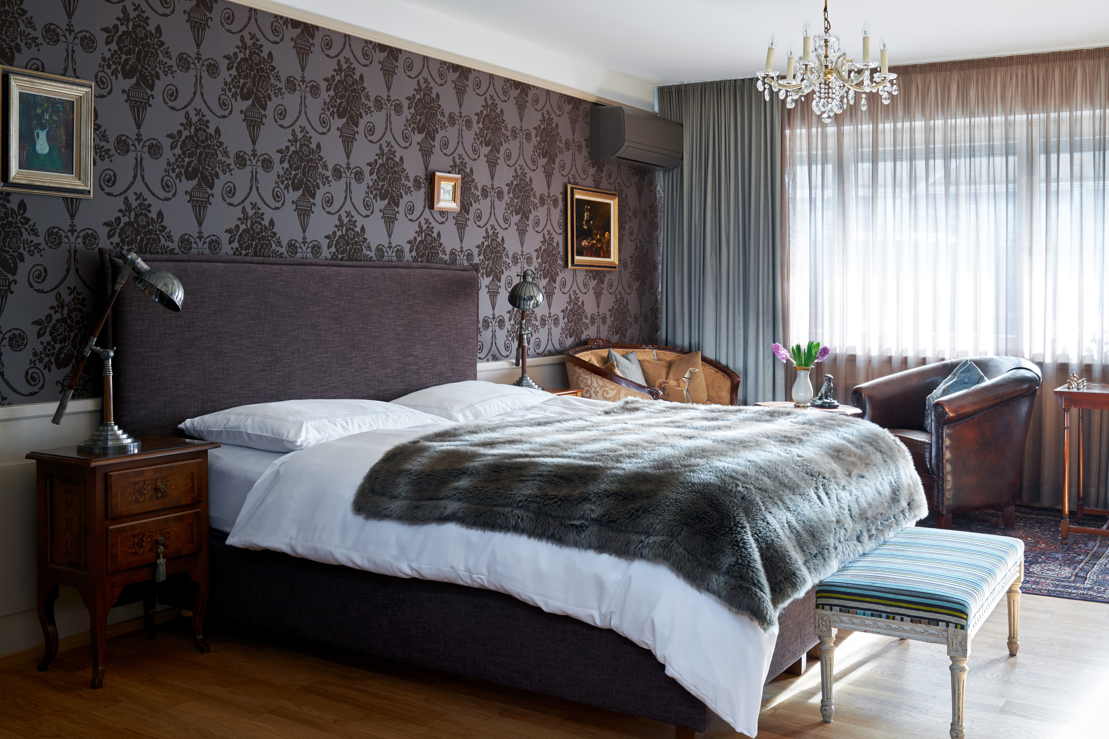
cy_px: 370
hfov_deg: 54.4
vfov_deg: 37.9
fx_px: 1078
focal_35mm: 35
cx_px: 554
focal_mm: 35
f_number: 11
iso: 400
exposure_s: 1/3
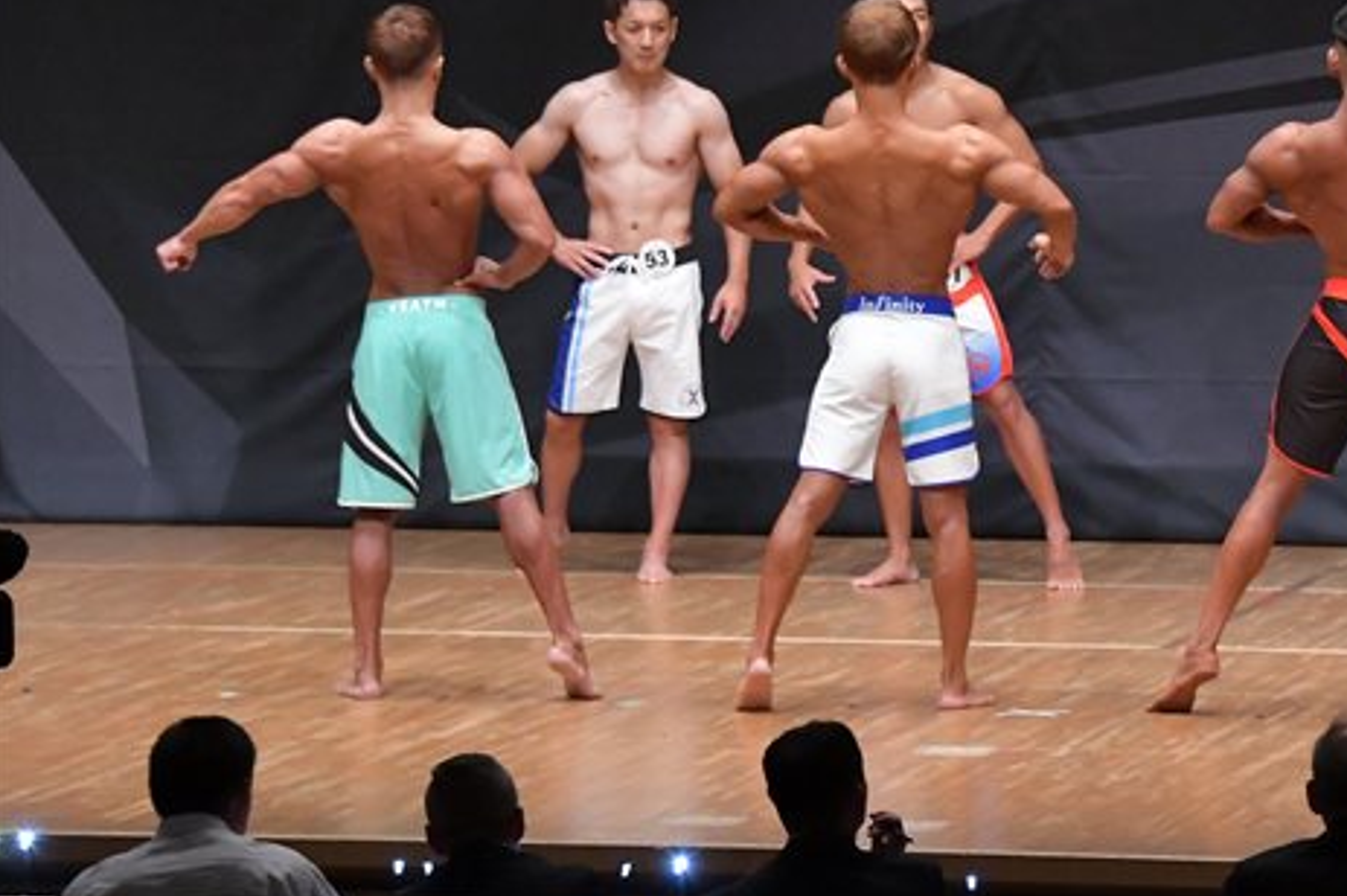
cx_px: 1116
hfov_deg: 8.2
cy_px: 259
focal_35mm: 251
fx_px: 9385
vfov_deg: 5.5
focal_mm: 100
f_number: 5.6
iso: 6400
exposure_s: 1/400
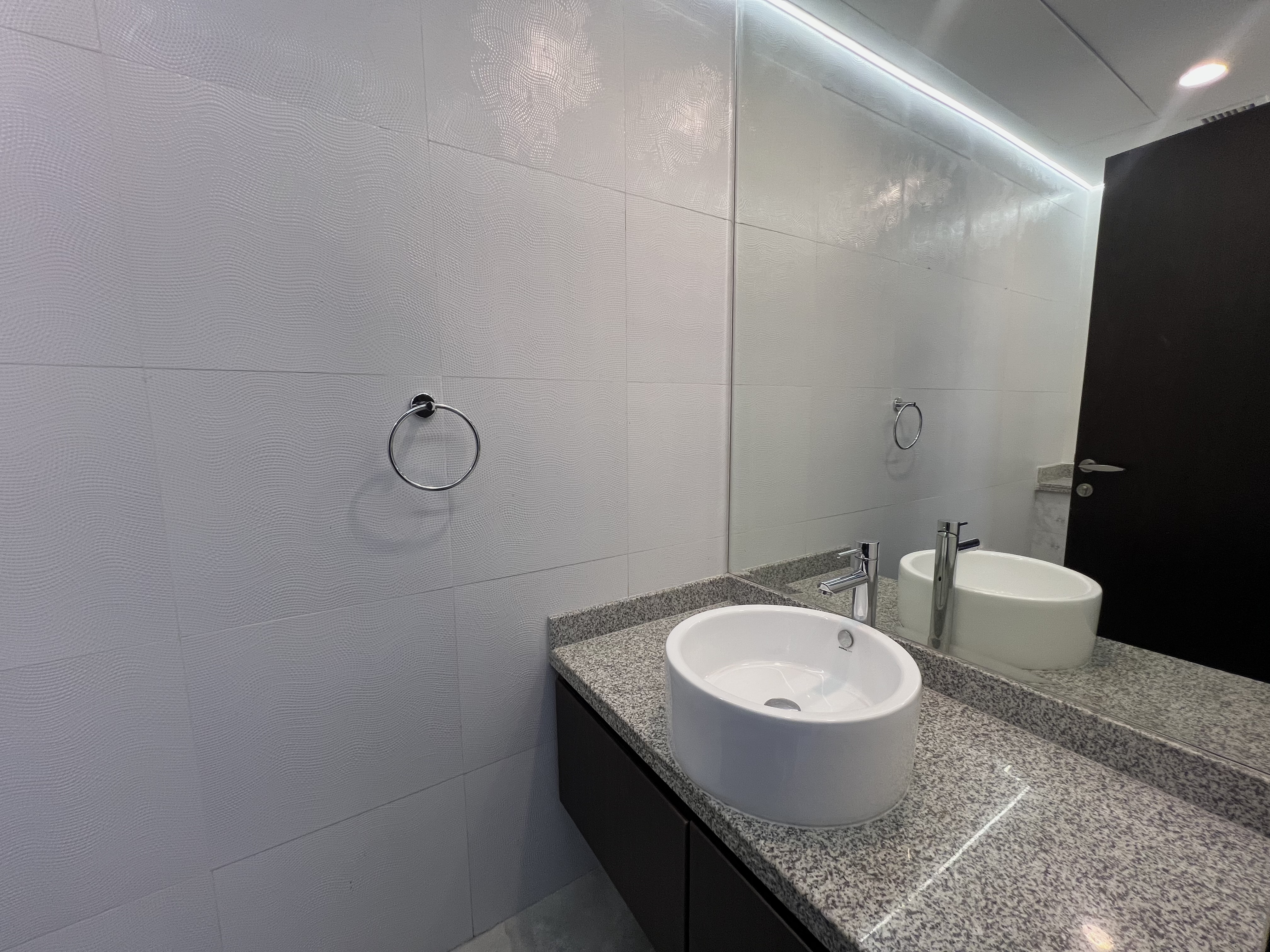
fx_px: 477
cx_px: 635
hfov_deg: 106.2
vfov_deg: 89.9
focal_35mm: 13
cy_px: 476
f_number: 1.8
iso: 100
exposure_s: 1/100
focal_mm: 1.57
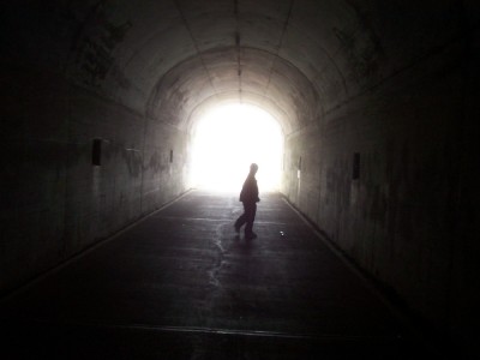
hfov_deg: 50.1
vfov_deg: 38.7
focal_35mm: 37
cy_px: 180
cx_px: 240
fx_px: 513
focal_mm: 5.6
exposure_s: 1/15
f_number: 2.8
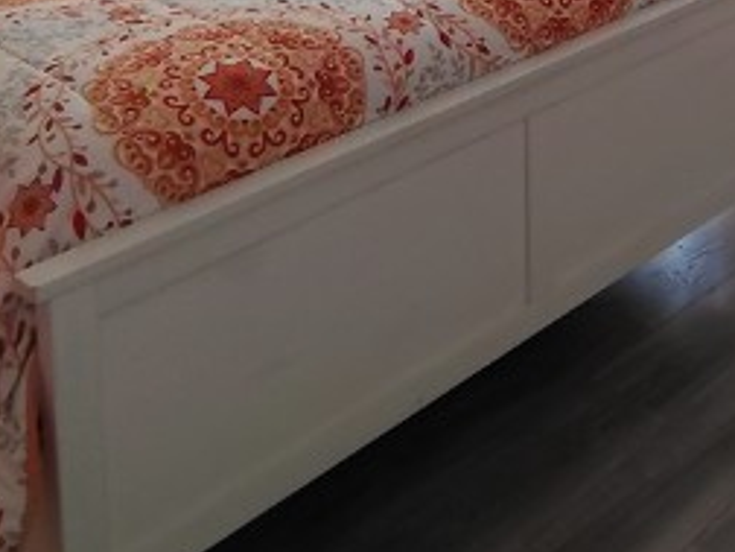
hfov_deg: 28.3
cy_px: -321
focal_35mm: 65
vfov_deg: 19.2
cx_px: 706
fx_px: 1380
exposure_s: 1/40
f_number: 2.2
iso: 420
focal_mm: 2.13
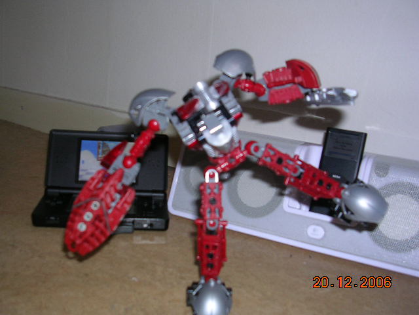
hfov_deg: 45.8
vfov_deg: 35.1
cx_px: 210
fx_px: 496
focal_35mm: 41
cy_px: 158
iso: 50
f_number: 2.9
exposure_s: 1/60.1
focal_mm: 6.2
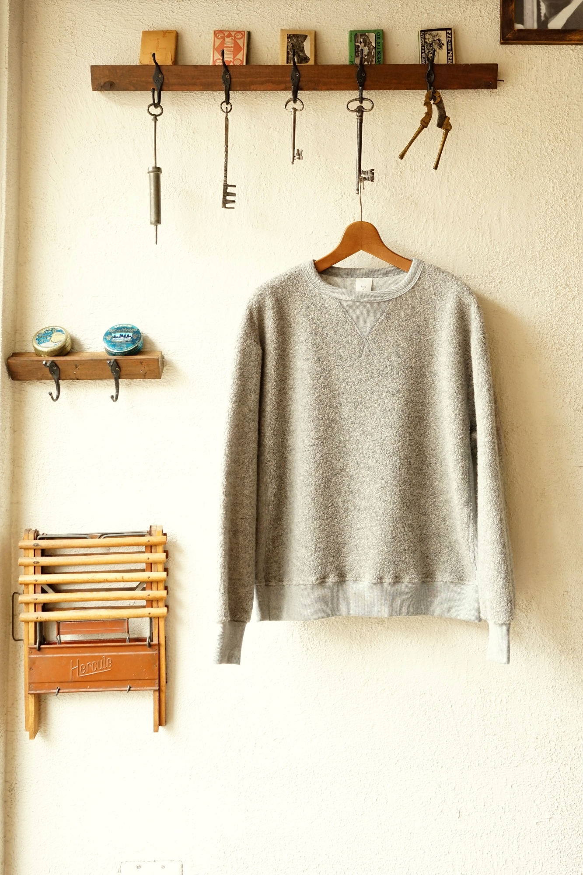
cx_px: 292
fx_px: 753
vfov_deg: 60.3
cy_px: 438
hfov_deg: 42.3
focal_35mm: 31
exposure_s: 1/20
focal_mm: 31
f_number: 8
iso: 1000
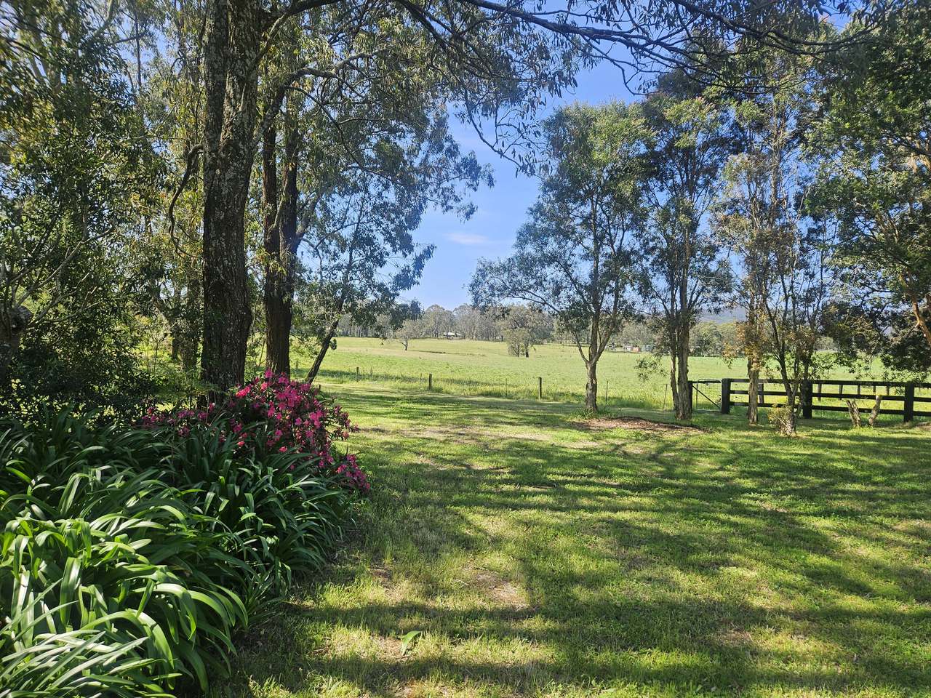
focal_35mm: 23
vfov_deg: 58.9
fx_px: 619
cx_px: 466
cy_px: 349
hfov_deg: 73.9
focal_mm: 5.4
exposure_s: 1/557
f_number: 1.8
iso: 25
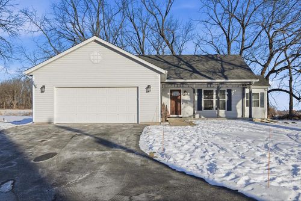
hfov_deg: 53.1
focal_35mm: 36
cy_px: 100
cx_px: 150
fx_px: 301
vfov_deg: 36.9
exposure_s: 1/1000
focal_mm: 24
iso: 160
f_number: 9
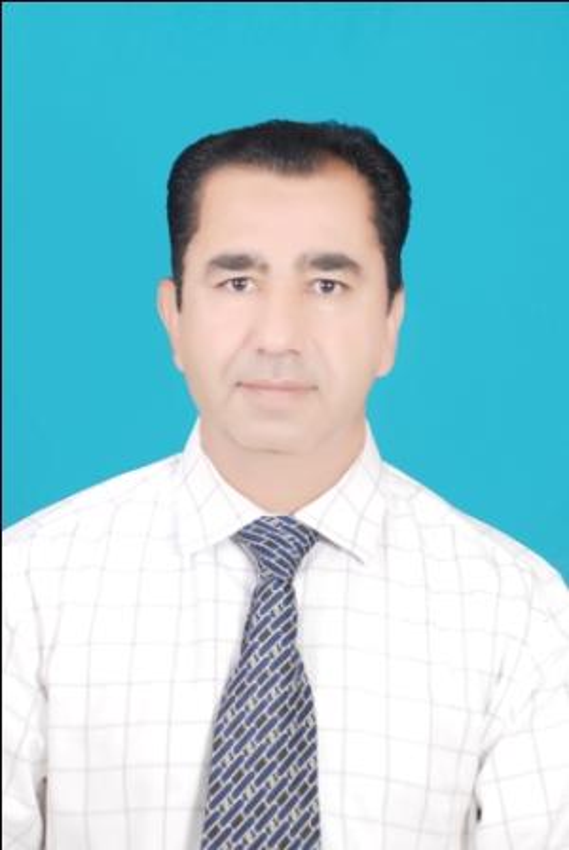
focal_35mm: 112
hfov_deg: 12.2
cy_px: 425
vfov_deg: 18.2
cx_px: 284
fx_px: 2659
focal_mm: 75
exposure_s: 1/100
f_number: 5.6
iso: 250
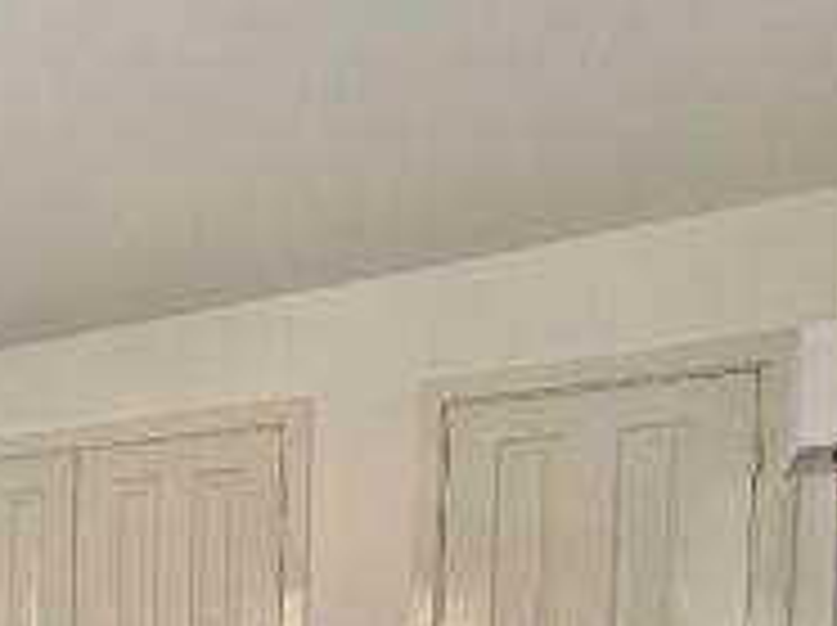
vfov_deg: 28.9
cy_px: 727
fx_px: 1063
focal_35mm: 44
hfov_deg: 36.3
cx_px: -88
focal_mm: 2.22
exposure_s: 1/99
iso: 125
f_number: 2.2
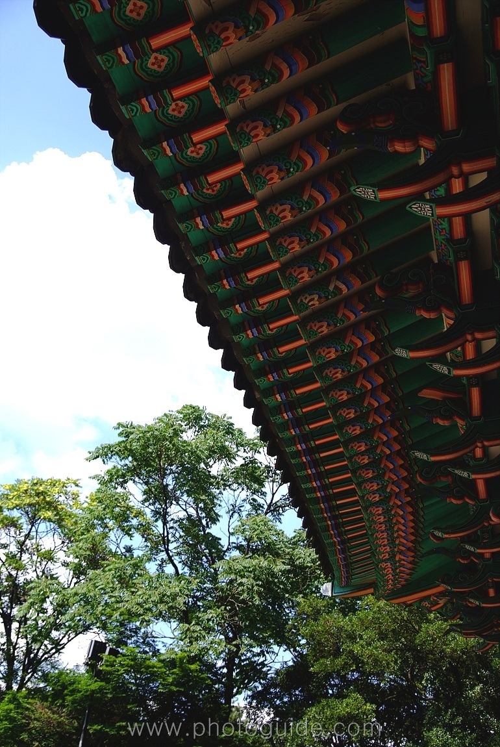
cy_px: 374
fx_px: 748
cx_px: 250
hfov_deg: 37.0
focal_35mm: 36
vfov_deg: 53.1
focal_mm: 24
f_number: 3.5
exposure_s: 1/900
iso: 125
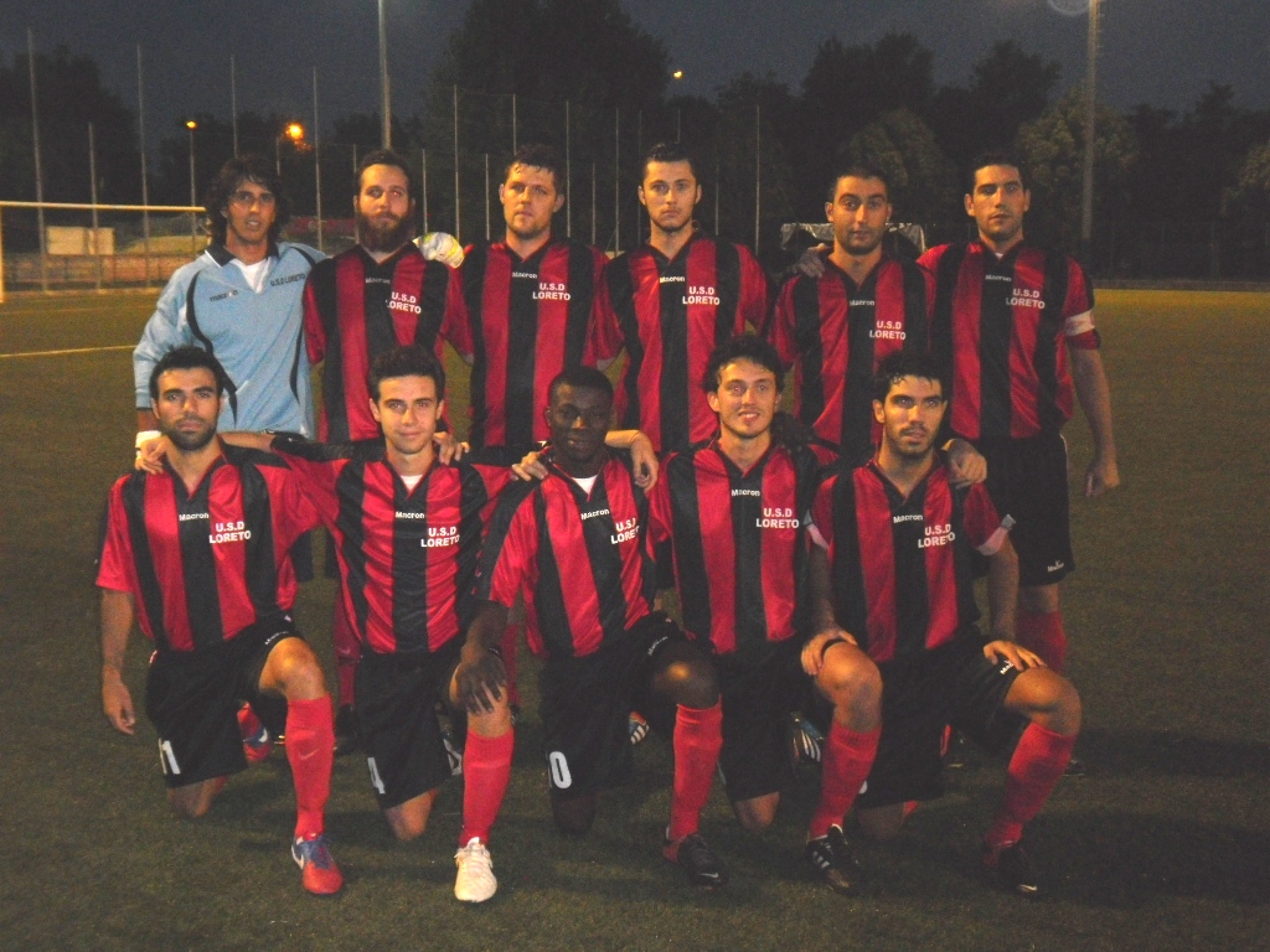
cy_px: 476
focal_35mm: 47
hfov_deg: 40.4
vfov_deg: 30.9
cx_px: 635
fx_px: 1724
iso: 400
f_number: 4.5
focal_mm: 8.46
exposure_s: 1/45
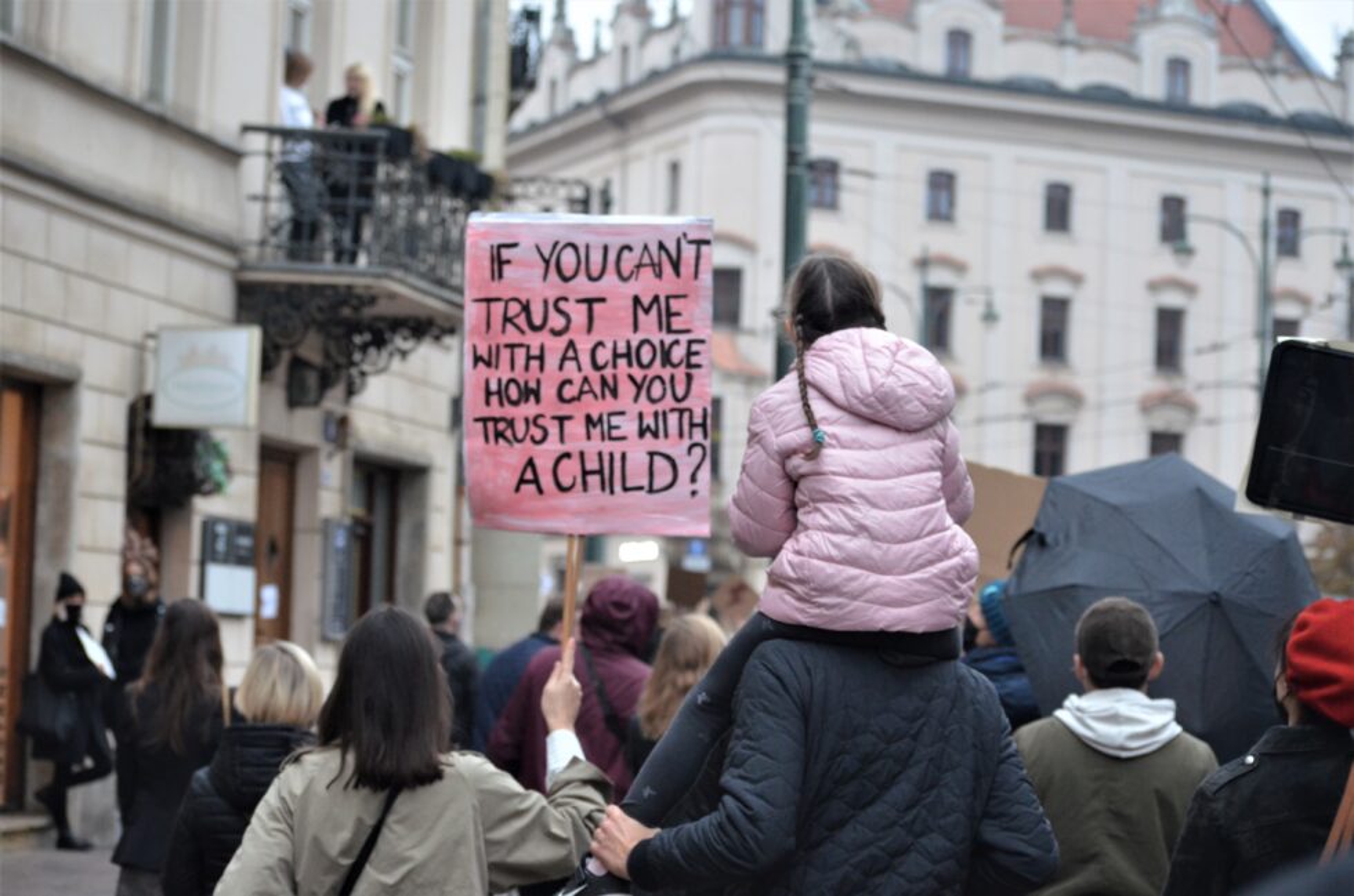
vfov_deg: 15.1
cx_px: 677
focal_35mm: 90
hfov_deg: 22.7
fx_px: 3378
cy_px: 448
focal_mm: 60
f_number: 4
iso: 1600
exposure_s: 1/160
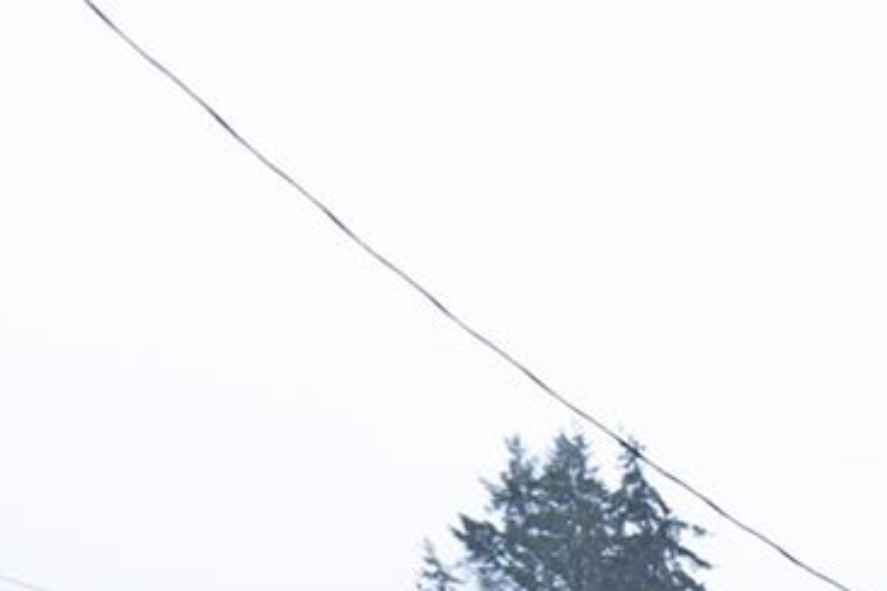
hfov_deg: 20.7
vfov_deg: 16.1
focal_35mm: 70
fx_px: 1725
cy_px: 1098
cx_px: 1575
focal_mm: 16
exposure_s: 1/60
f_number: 6.3
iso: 250
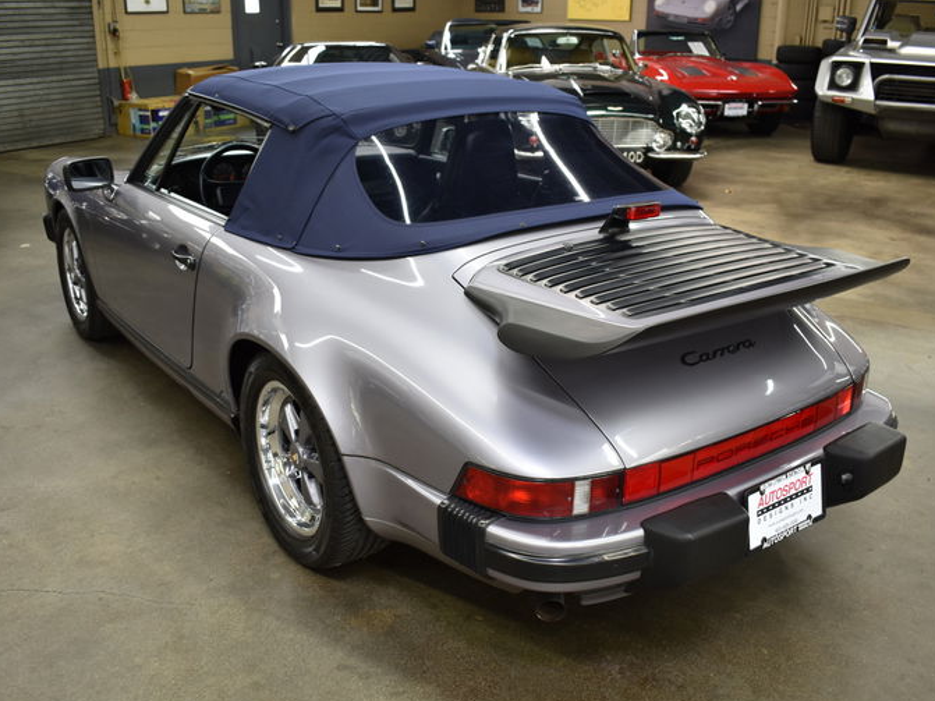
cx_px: 453
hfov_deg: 55.4
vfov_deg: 42.9
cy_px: 353
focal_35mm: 33
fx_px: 891
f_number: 3.8
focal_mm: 20
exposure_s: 1/30
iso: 360
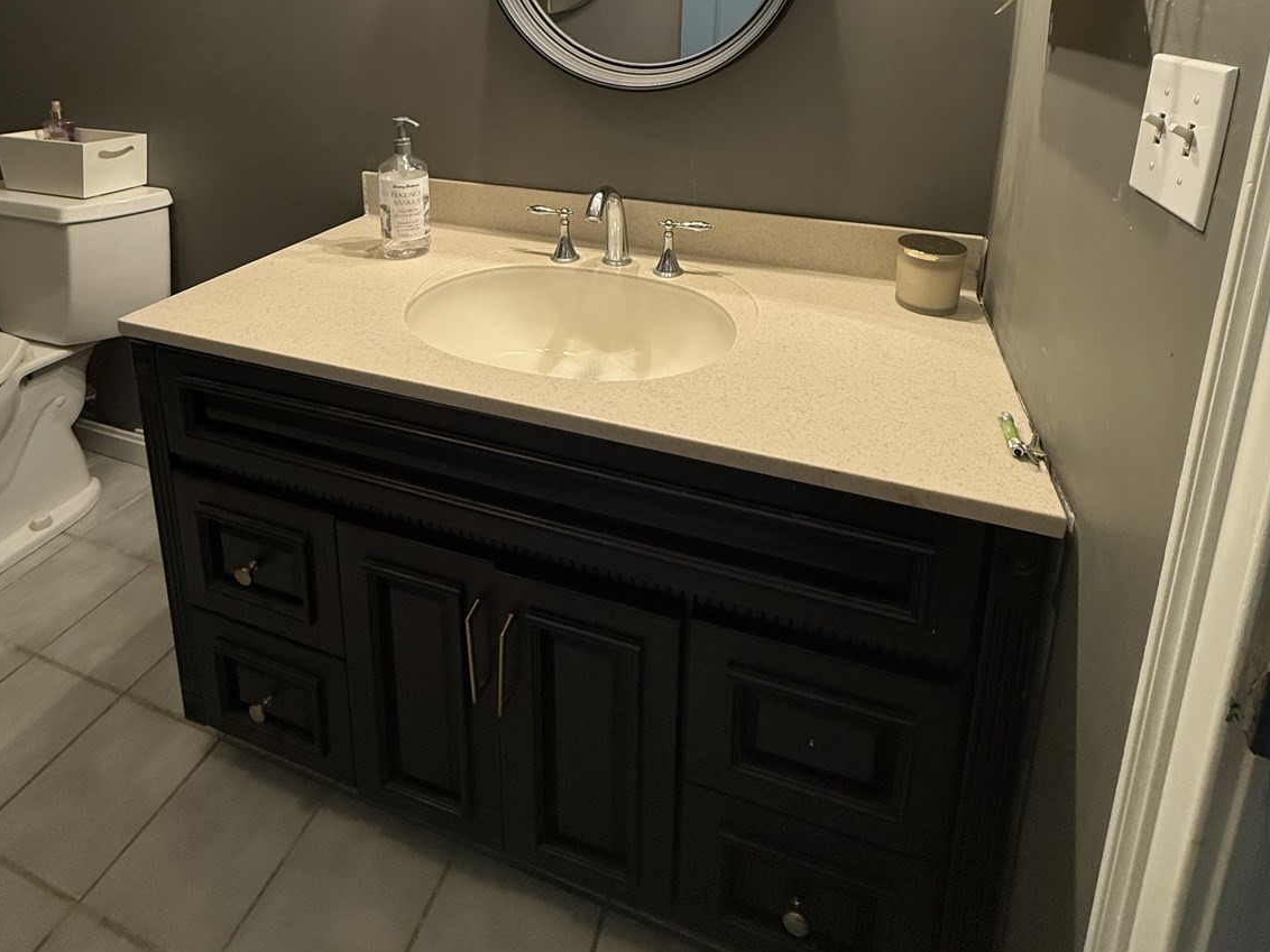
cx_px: 635
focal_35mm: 19
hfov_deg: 84.7
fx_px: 697
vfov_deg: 61.2
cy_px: 151
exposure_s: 1/60
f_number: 2.2
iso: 250
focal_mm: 2.22
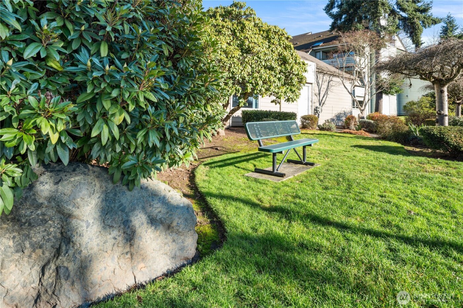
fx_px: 270
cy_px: 154
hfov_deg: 81.2
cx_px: 232
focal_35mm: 21
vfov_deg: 59.5
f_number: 9
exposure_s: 1/10
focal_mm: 21
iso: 100
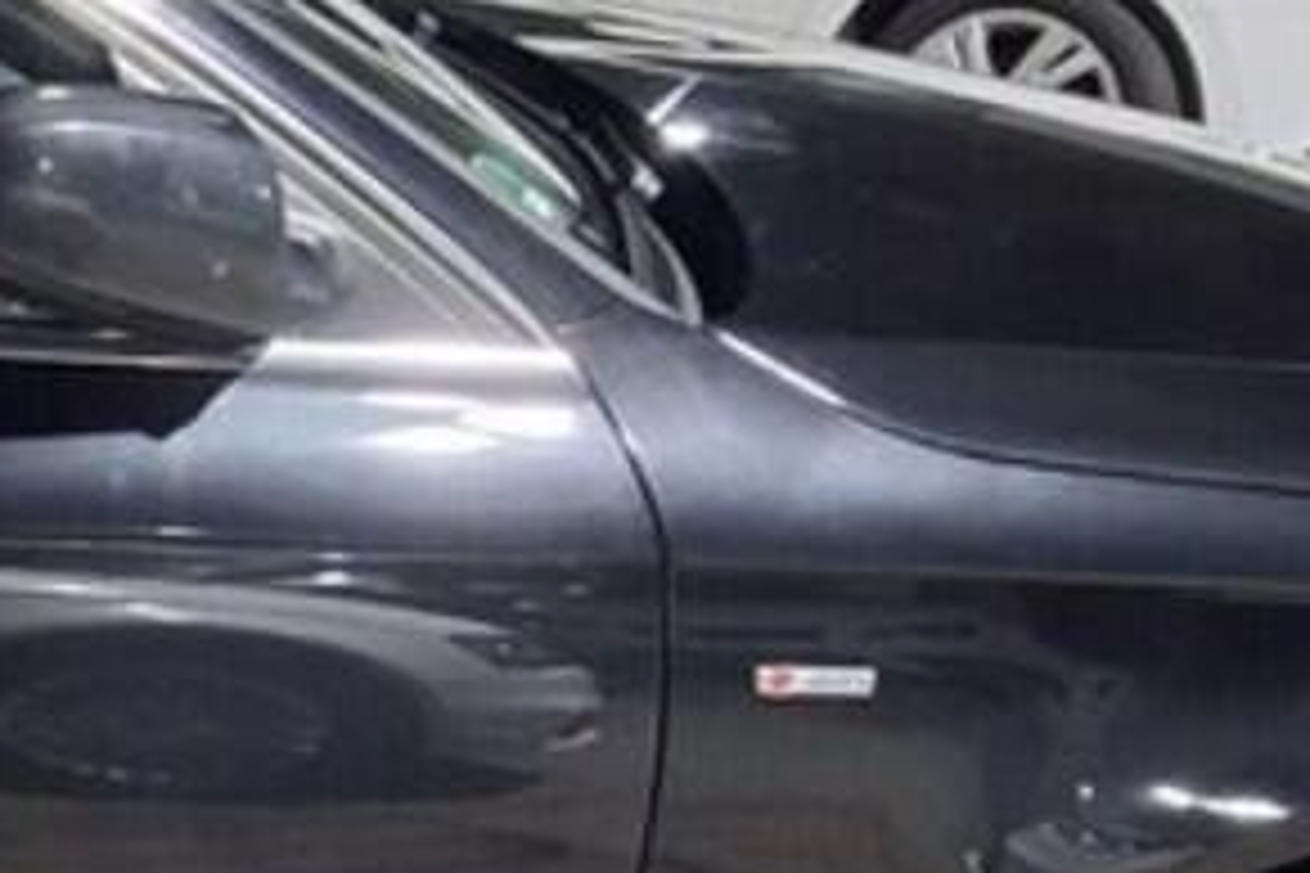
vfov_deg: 20.3
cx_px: -774
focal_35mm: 67
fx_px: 2438
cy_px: 554
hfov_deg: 22.9
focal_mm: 1.74
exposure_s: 1/25
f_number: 2.2
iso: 250
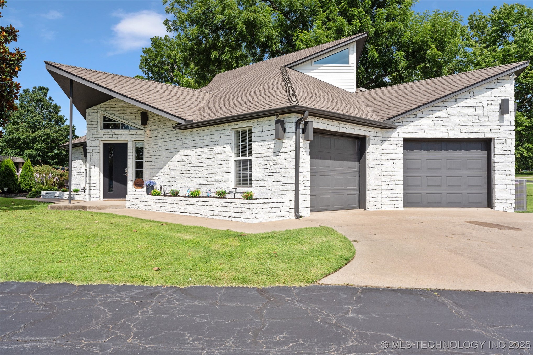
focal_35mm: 27
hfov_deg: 67.4
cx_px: 266
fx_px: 400
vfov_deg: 47.9
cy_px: 178
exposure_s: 1/800
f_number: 9
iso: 250
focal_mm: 27
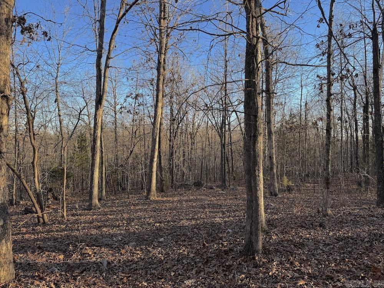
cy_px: 144
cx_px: 192
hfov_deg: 71.6
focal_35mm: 24
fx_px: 266
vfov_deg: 56.8
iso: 80
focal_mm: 6.76
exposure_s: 1/967
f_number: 1.78
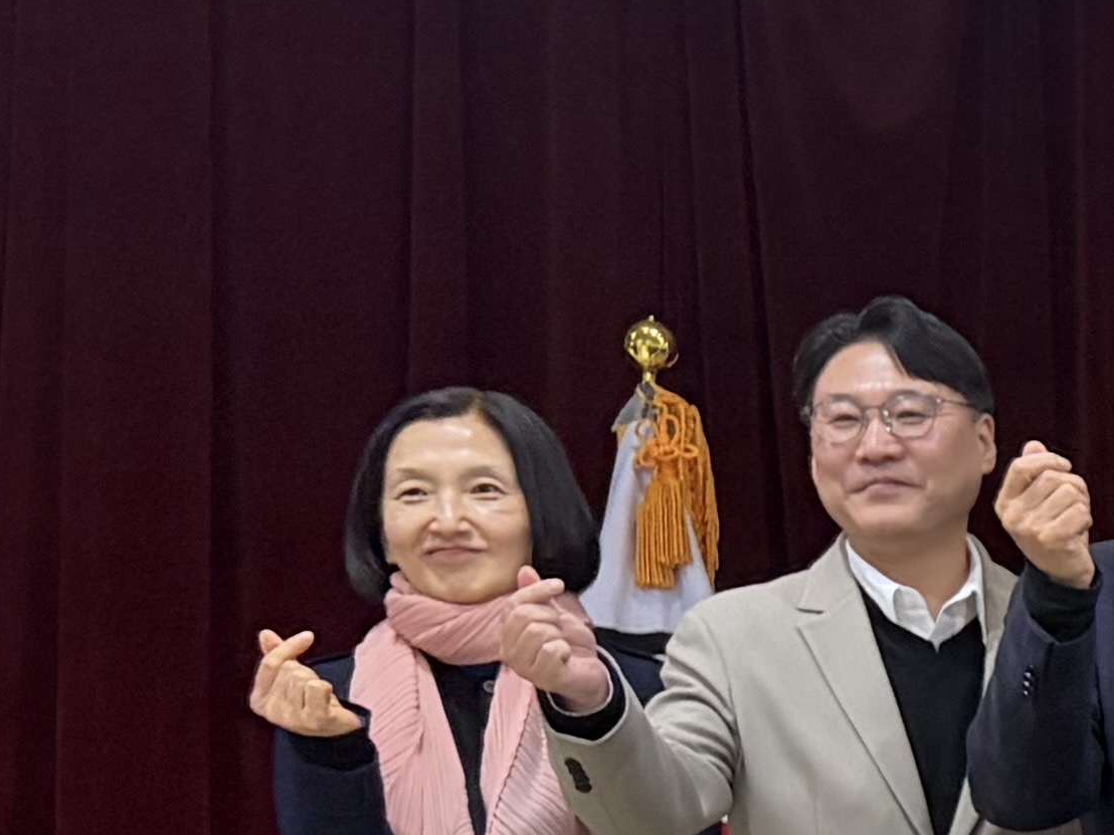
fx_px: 4312
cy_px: 1049
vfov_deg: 10.8
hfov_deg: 12.4
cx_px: 2463
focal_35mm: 134
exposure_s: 1/60
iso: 500
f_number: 1.6
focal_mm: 5.96
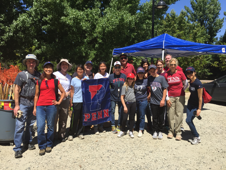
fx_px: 189
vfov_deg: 48.2
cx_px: 113
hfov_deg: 61.7
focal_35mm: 29
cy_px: 85
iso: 32
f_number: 2.2
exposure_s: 1/2198
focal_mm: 4.15
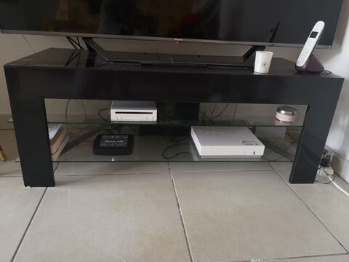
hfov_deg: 65.3
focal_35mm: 27
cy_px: 131
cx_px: 174
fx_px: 272
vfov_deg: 51.4
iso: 400
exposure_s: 1/20
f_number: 1.8
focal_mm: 5.58
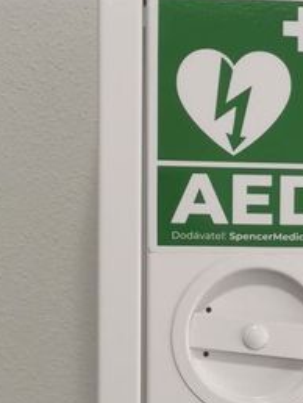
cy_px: 287
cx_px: 383
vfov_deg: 18.4
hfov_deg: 13.5
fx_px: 1235
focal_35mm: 106
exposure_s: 1/100
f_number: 1.8
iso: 200
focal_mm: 5.58
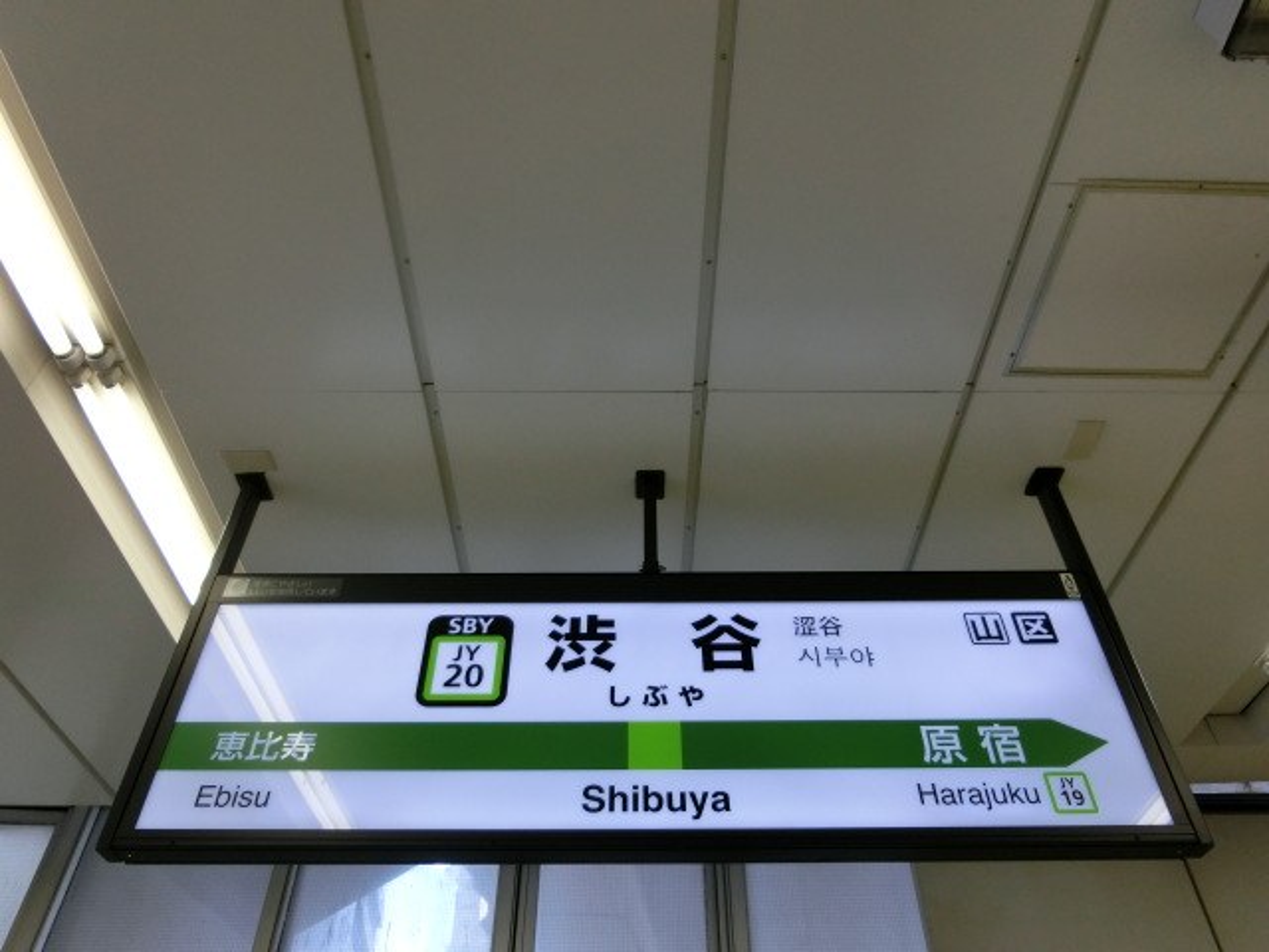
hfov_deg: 69.4
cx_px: 634
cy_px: 476
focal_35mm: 25
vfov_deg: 54.9
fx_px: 916
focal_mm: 4.5
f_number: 3.5
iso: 160
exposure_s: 1/125
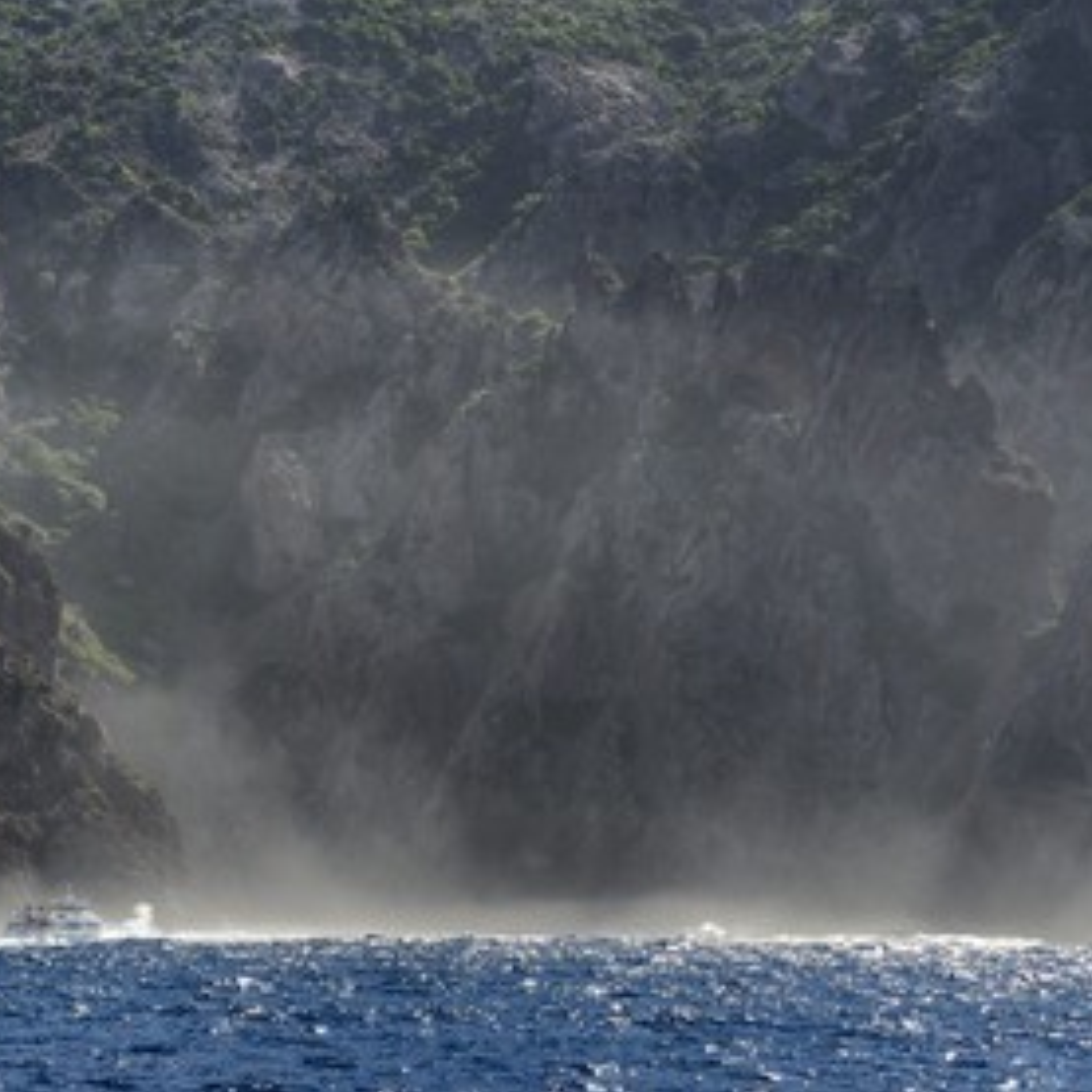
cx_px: 520
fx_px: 6674
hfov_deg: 9.4
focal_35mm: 187
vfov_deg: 9.4
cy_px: 548
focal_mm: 145
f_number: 11
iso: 400
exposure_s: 1/640
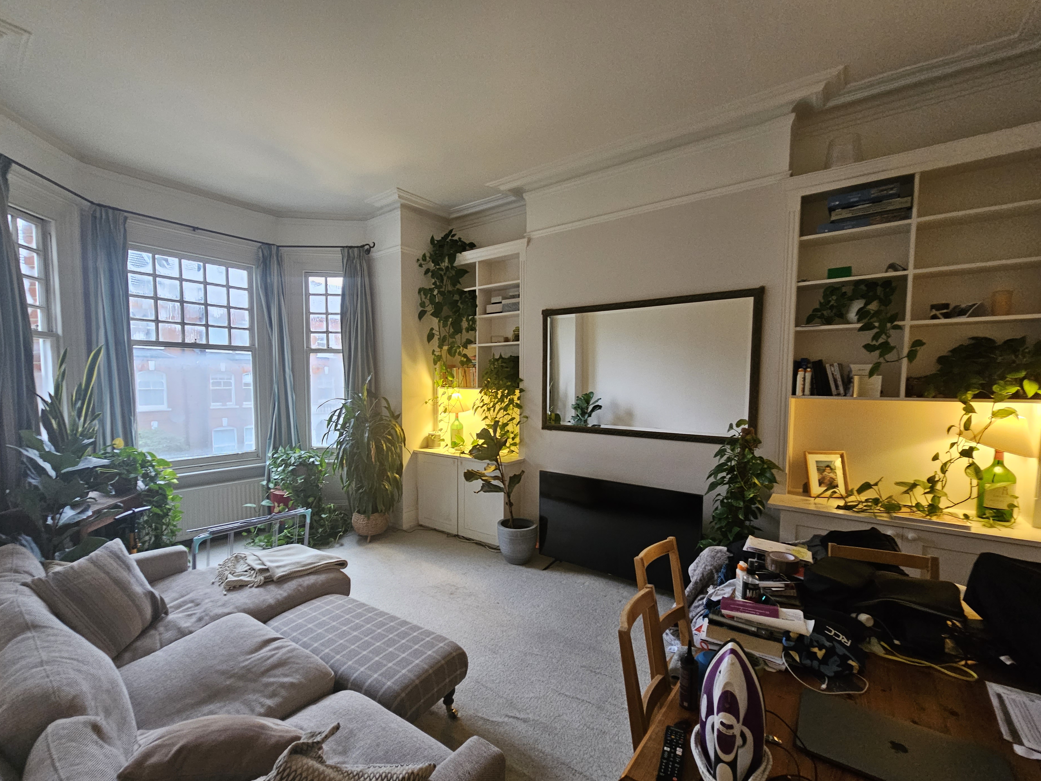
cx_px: 486
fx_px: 421
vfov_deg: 85.6
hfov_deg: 101.9
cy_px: 412
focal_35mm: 14
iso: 400
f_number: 2.2
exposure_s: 1/33
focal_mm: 2.2
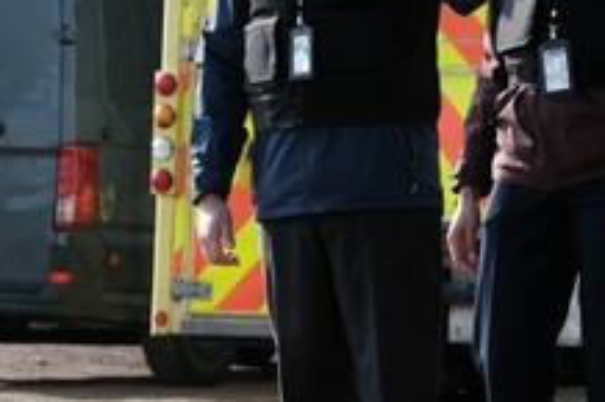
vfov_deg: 5.7
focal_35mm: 241
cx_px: 919
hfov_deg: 8.4
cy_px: 132
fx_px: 4047
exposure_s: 1/1000
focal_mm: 50
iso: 1000
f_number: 6.4
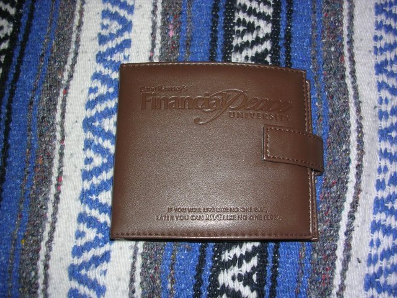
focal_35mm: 38
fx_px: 436
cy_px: 149
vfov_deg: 37.7
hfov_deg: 49.0
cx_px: 198
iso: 50
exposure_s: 1/60.1
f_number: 2.8
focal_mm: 5.8
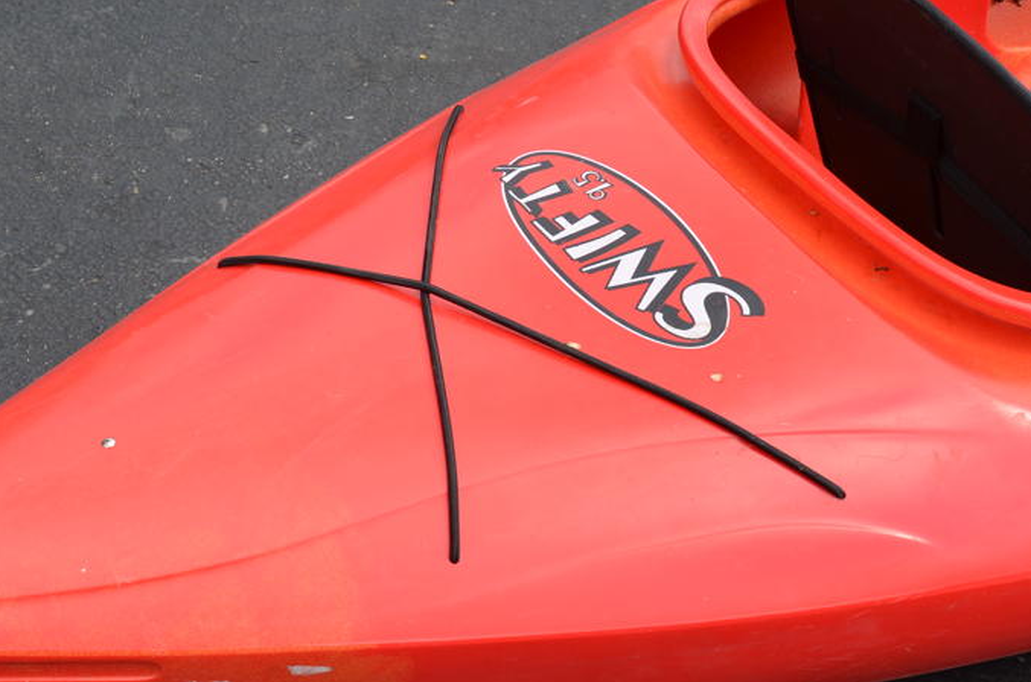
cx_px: 414
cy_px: 405
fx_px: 2657
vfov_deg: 14.6
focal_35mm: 93
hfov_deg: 21.9
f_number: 8
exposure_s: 1/250
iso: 200
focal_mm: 42
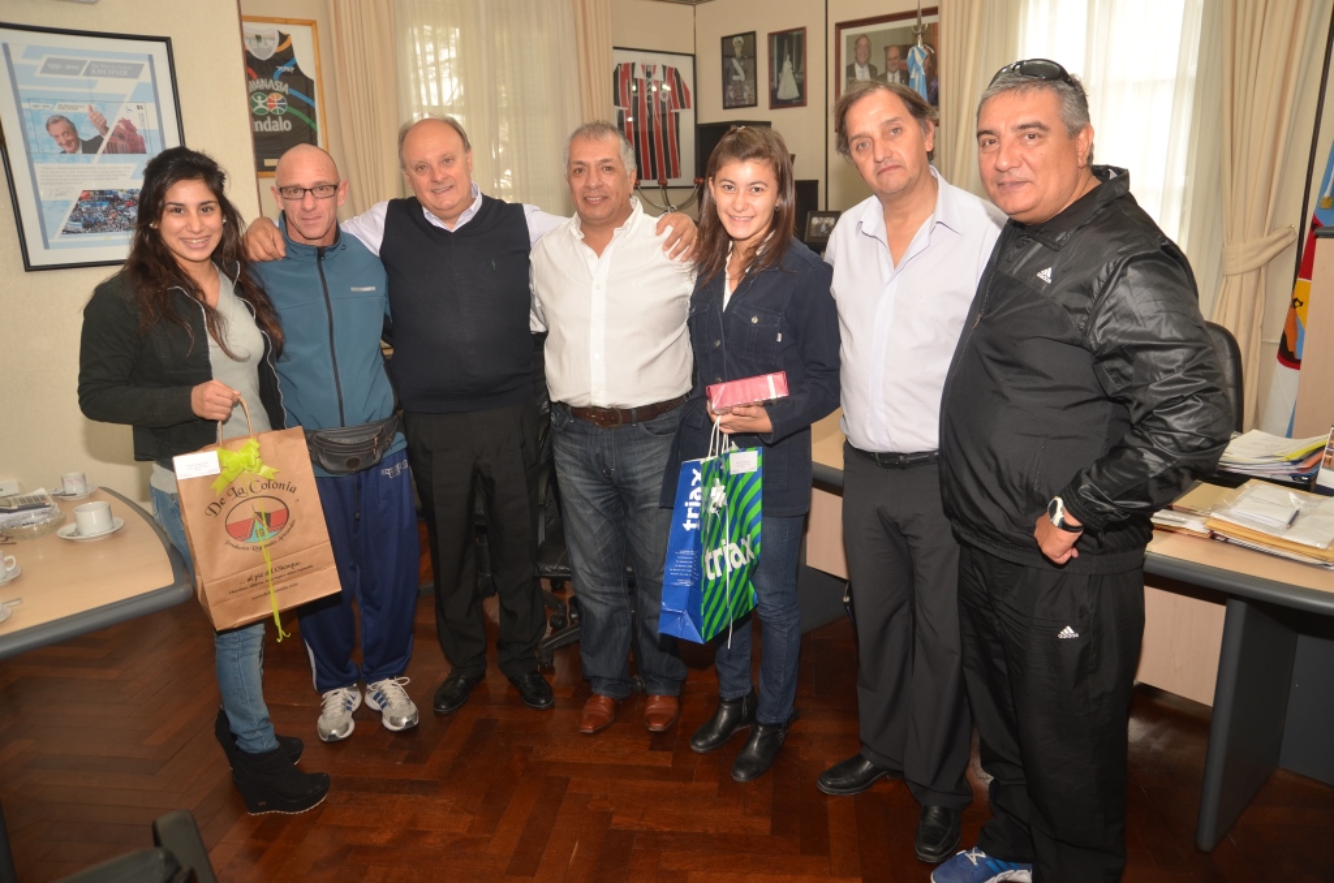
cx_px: 667
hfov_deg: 41.2
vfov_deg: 27.9
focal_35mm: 48
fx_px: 1775
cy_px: 442
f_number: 5
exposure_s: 1/60
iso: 200
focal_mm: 32
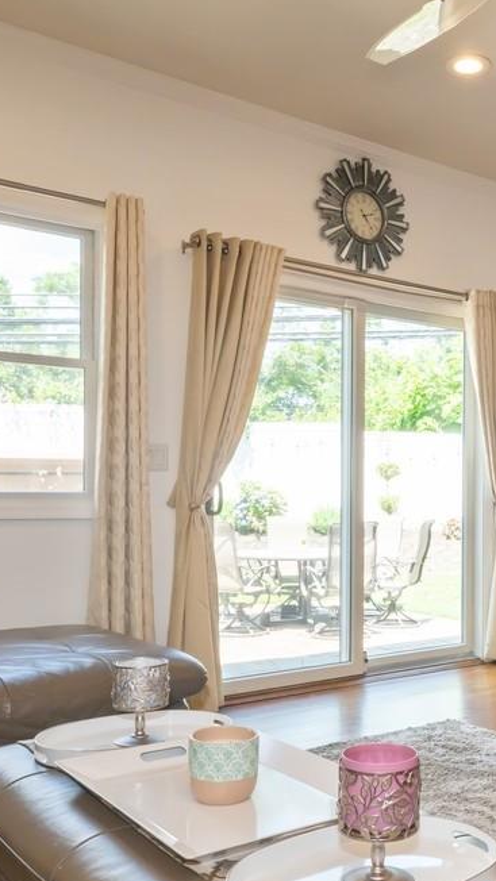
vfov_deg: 53.6
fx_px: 871
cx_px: 414
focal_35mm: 37
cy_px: 476
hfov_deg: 30.8
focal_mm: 14.5
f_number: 13
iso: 400
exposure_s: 1/50
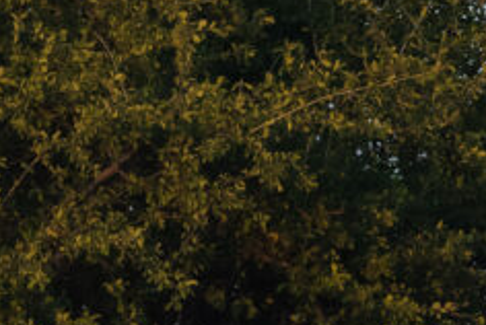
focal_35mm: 2600
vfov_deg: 0.5
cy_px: -359
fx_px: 35143
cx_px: 31
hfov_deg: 0.8
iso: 3200
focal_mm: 600
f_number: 8
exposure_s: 1/4000
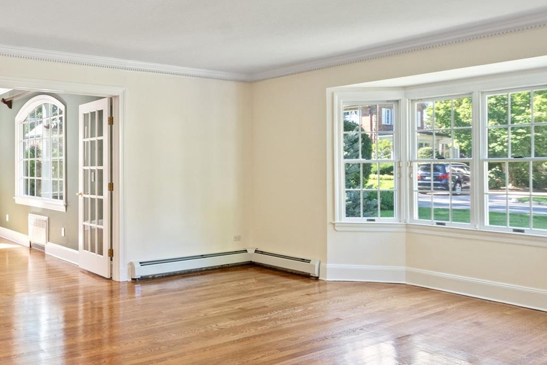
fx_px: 486
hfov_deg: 54.1
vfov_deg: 41.0
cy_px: 158
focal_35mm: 32
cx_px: 97
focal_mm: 16
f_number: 6.3
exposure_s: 1/10
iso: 1250
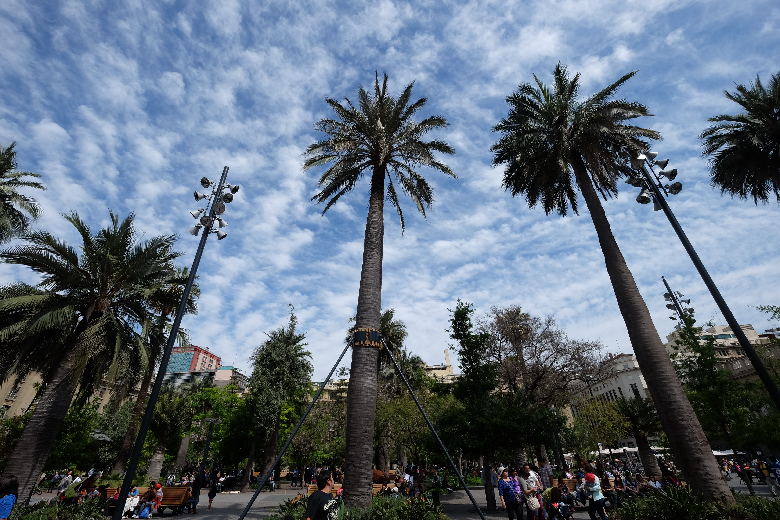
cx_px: 390
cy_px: 260
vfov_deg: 77.3
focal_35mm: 15
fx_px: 325
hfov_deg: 100.4
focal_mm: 10
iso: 200
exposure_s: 1/400
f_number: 9
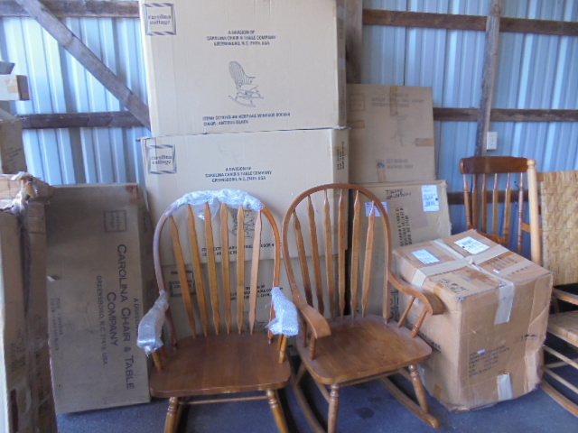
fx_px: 434
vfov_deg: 53.1
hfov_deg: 67.3
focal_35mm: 26
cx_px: 289
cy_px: 216
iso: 200
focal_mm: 4.6
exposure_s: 1/40
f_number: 3.5
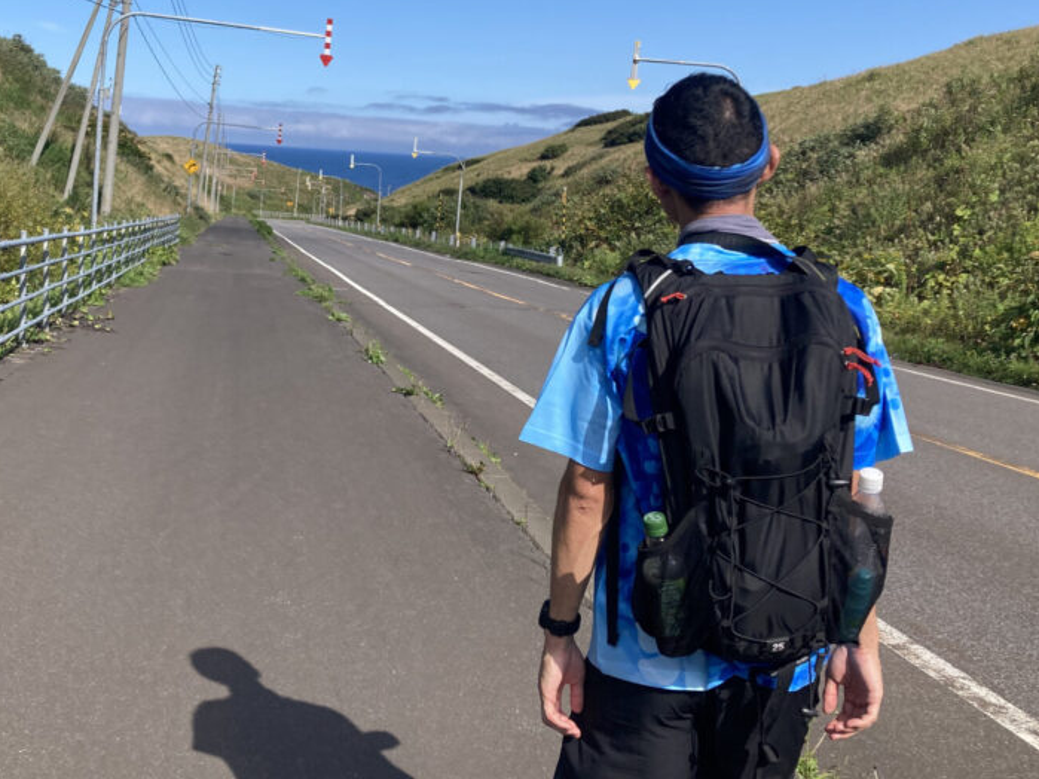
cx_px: 364
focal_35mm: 41
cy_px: 279
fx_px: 1230
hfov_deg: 45.2
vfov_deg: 34.9
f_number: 1.8
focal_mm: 3.99
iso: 25
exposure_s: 1/2404
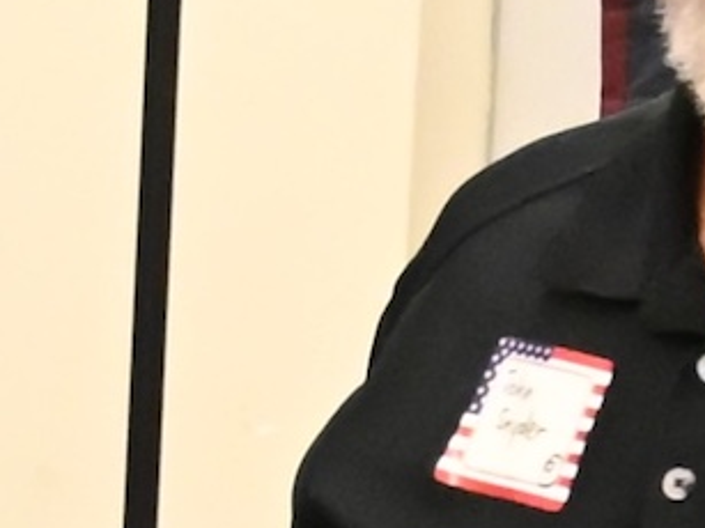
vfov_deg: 4.5
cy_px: 37
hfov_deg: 6.0
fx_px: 6698
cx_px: 854
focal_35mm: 329
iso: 6400
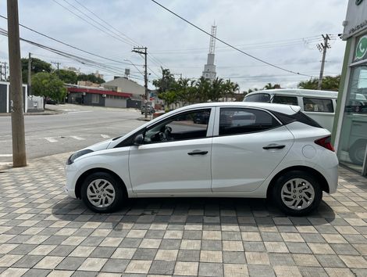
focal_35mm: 24
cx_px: 184
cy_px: 138
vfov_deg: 56.9
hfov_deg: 71.5
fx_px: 255
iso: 80
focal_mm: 6.86
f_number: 1.78
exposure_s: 1/7042
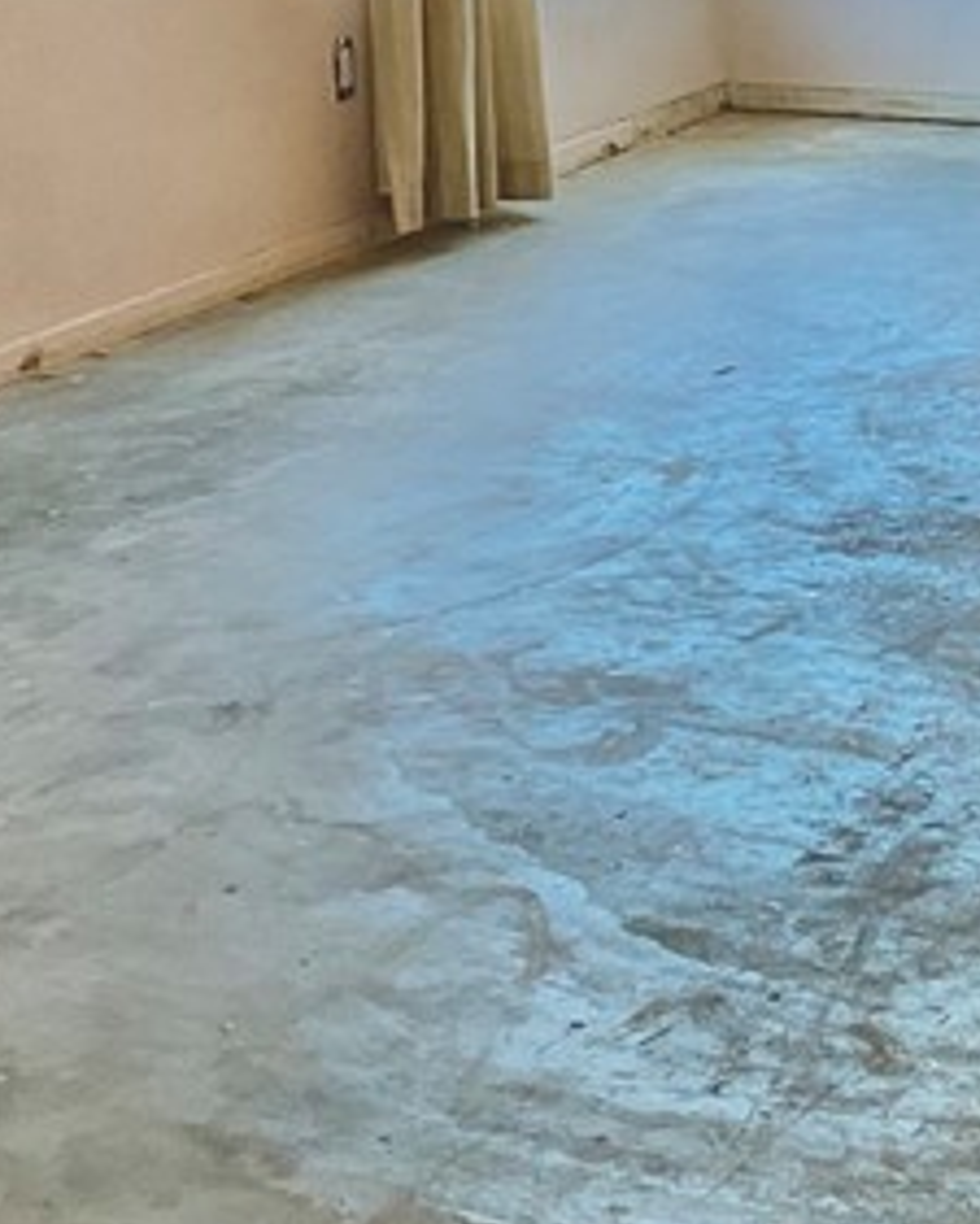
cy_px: -61
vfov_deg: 18.1
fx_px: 3732
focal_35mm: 103
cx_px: 671
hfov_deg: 14.9
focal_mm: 3
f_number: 1.8
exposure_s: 1/60
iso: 64
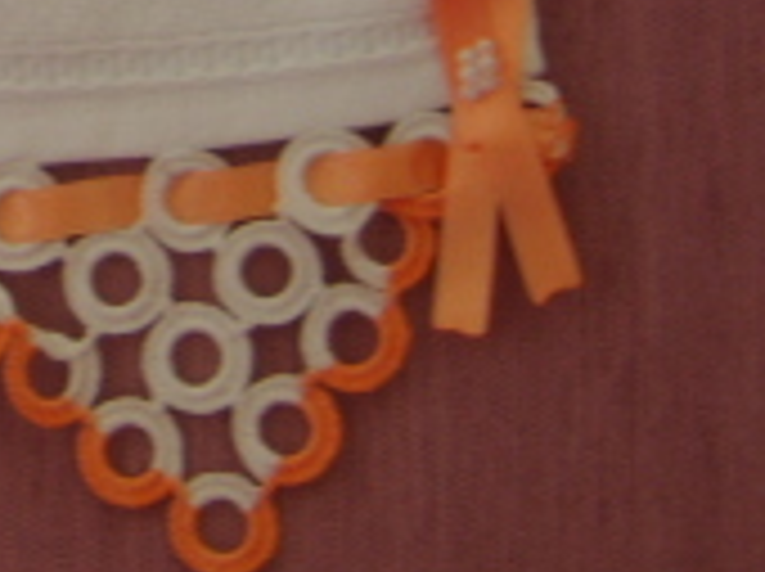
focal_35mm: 132
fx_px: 2913
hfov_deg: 13.4
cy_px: -288
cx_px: -621
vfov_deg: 10.8
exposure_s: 1/45
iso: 50
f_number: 2.8
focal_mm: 5.8
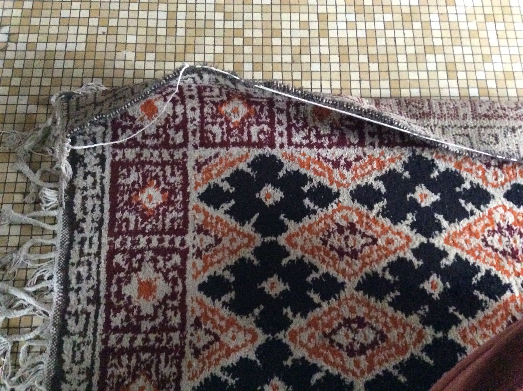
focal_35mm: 32
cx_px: 262
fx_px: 483
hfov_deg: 56.9
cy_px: 196
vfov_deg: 44.1
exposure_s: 1/17
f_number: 2.4
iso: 800
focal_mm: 3.3
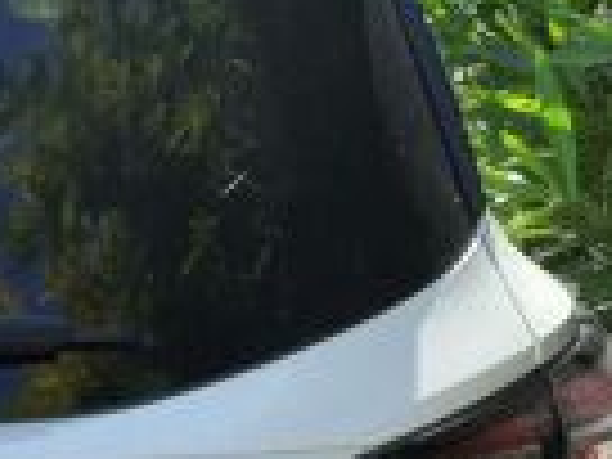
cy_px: 580
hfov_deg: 17.8
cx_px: -387
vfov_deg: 14.9
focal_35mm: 95
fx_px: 1680
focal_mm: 3.6
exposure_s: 1/414
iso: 40
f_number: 1.9
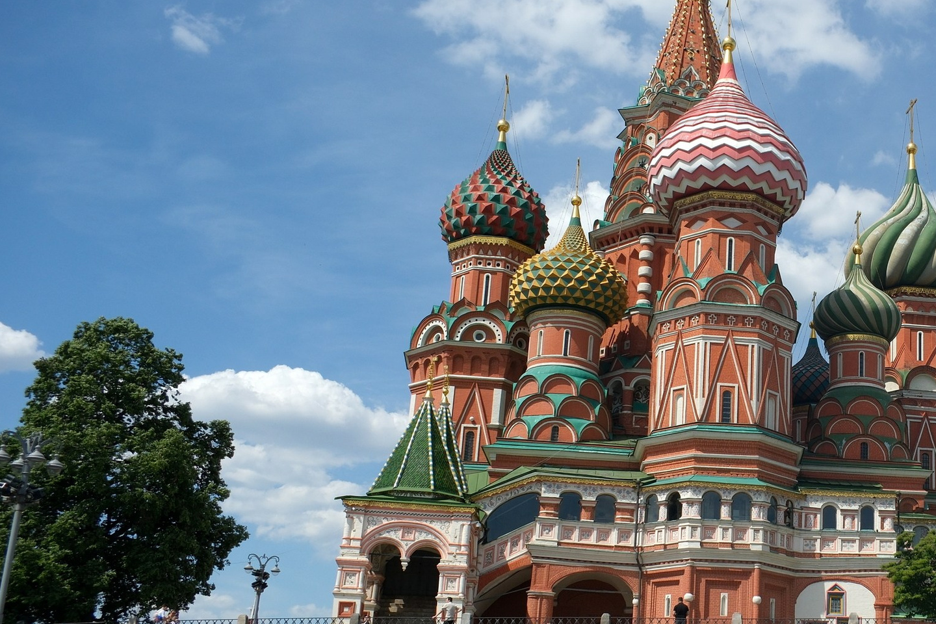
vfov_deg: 28.0
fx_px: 1248
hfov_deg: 38.5
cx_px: 830
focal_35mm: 48
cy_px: 396
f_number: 8
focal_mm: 18
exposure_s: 1/900
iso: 320
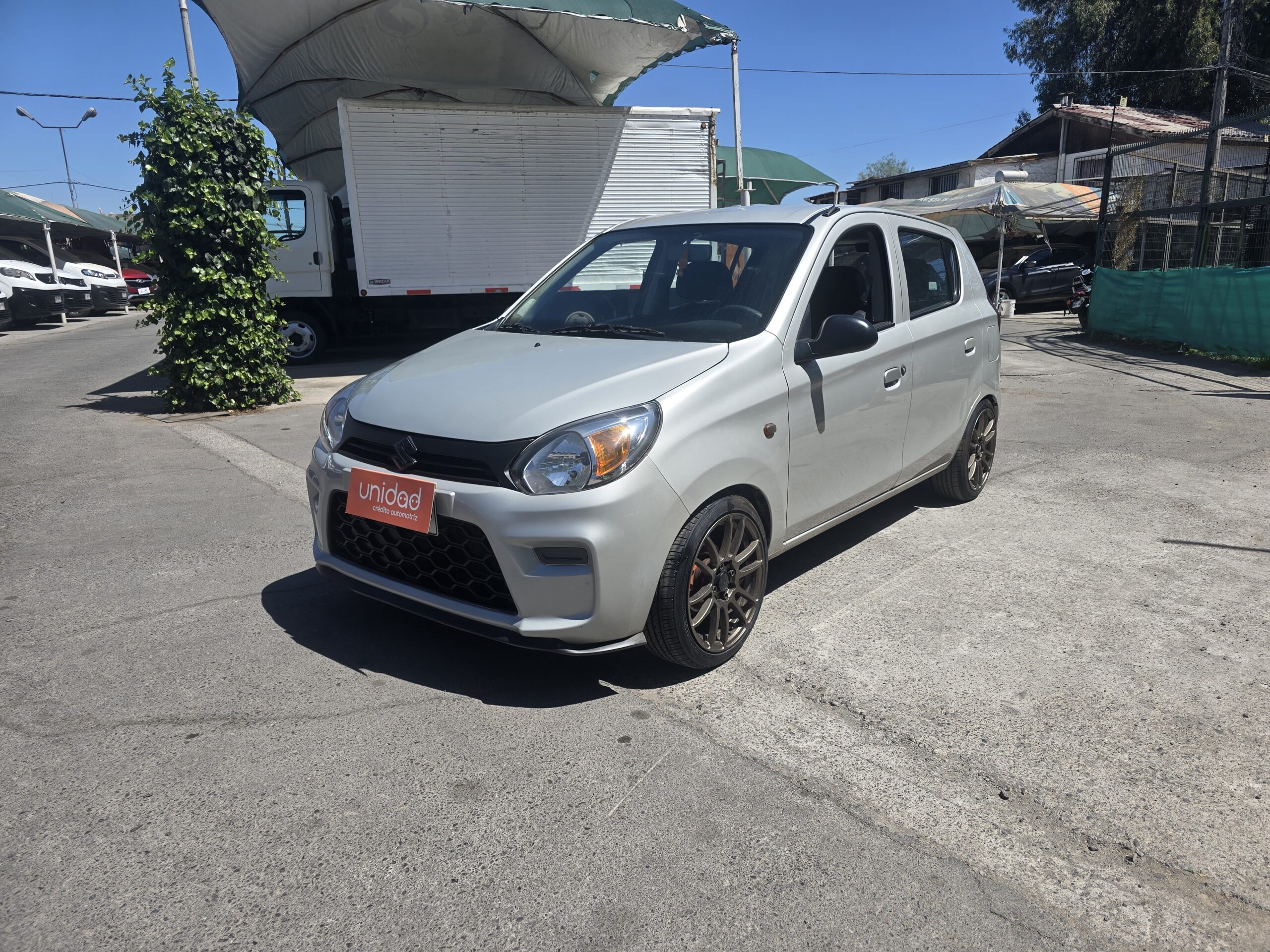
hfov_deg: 73.9
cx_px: 635
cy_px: 476
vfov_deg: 58.9
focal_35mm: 23
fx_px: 844
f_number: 1.7
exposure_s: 1/994
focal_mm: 6.3
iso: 12
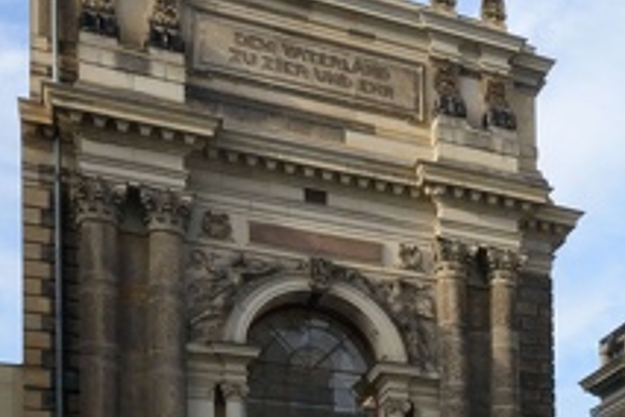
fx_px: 1163
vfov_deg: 17.7
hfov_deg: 25.9
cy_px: 664
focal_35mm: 67
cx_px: 804
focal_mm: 18
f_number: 18
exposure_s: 1/200
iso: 1000
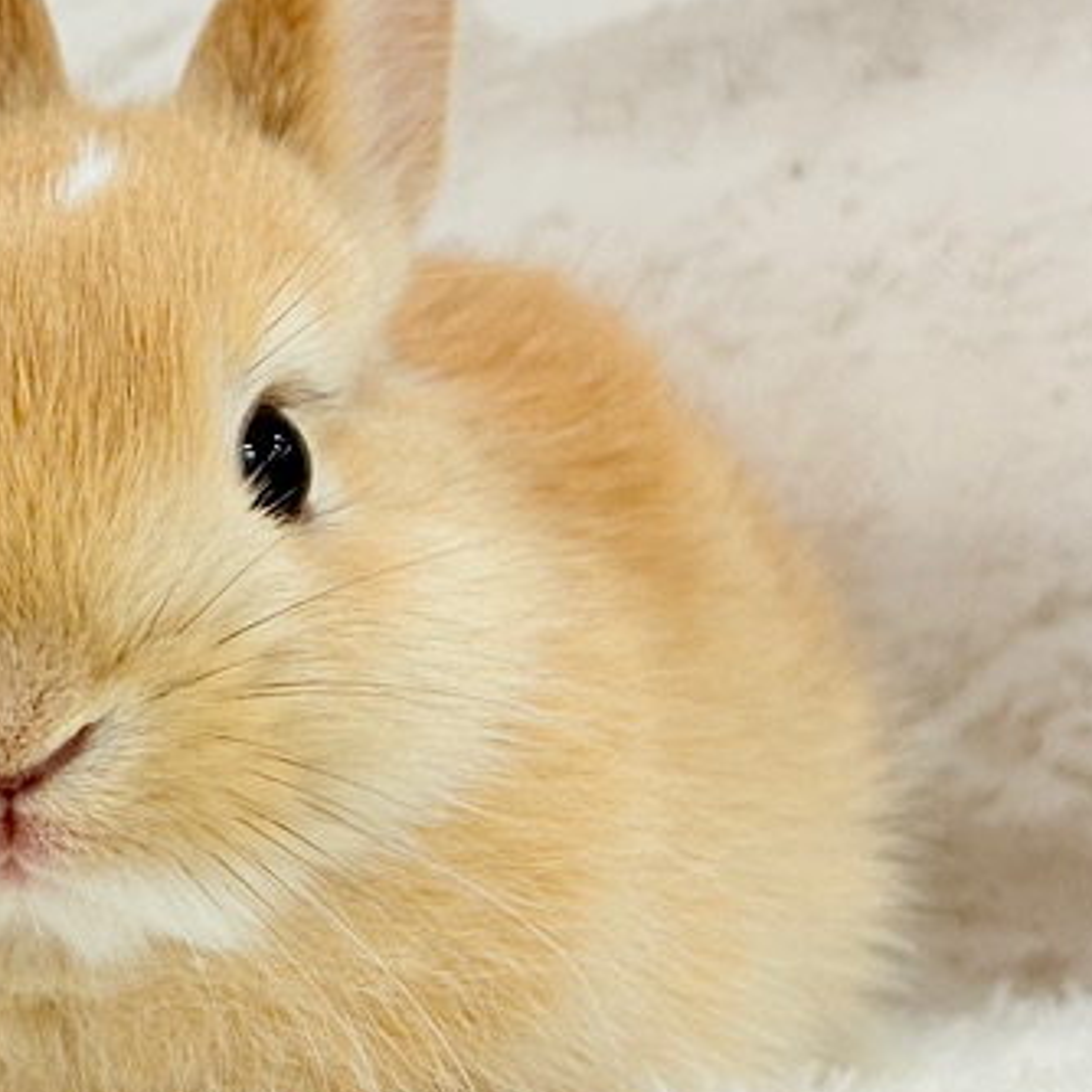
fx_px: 3141
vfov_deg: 19.7
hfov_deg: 19.4
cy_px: 435
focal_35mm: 88
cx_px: 118
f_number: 1.6
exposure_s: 1/100
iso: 80
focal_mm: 5.96
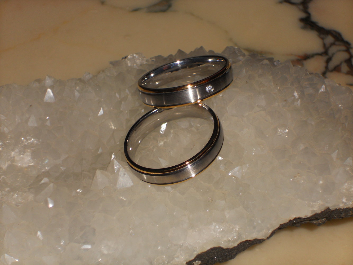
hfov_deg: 18.2
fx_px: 1101
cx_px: 176
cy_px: 132
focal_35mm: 108
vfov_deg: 13.7
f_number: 14.8
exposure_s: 1/60
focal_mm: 19.6
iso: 100
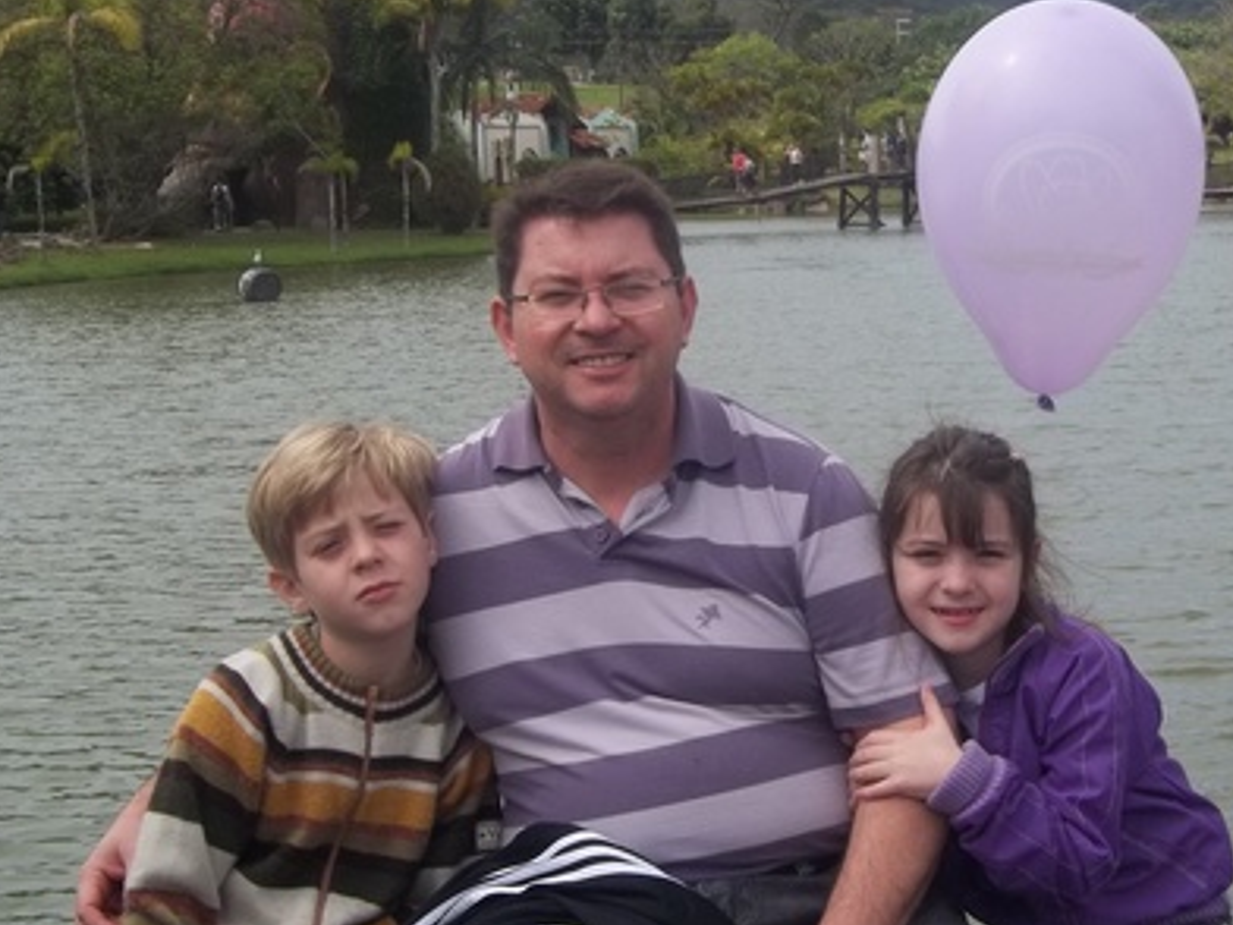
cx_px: 834
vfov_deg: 18.4
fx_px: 2850
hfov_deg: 24.3
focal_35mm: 80
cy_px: 437
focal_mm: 8.8
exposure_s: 1/80
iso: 64
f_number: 11.1
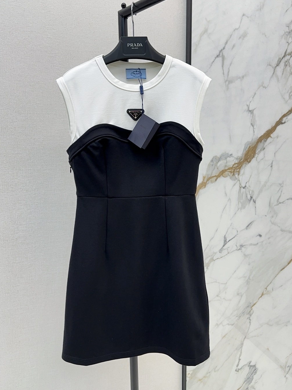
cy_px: 189
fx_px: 315
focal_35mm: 28
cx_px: 144
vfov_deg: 63.4
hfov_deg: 49.8
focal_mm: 6.86
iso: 64
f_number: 1.78
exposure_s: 1/162
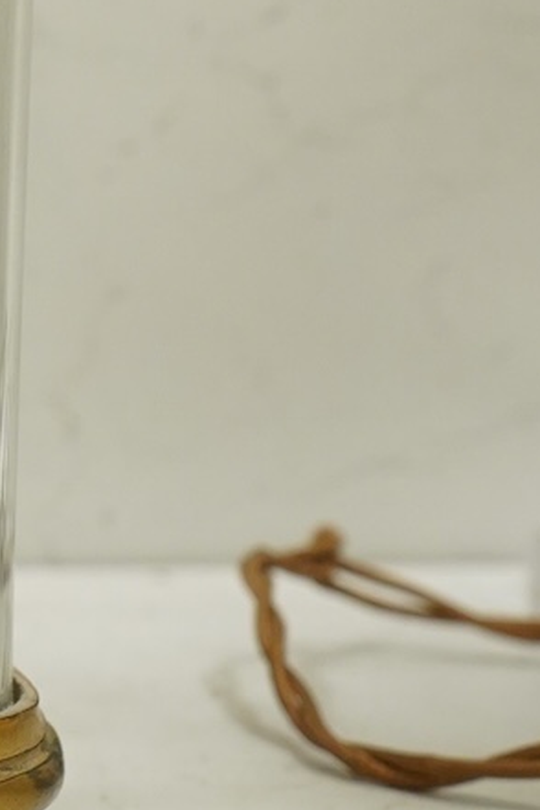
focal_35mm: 109
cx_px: -456
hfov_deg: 11.6
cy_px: -106
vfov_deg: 18.0
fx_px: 2452
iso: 2500
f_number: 5
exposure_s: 1/100
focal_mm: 28
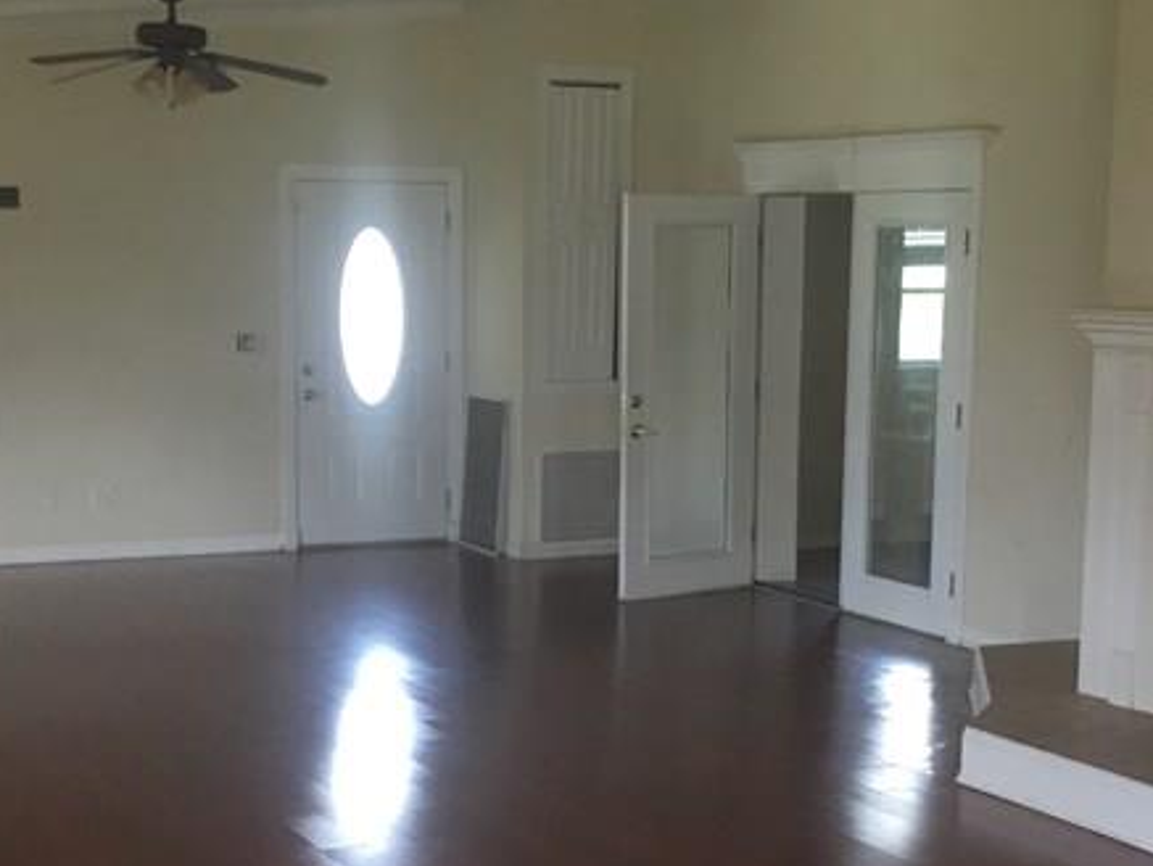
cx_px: 522
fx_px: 2266
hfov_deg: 28.5
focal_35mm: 68
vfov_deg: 21.5
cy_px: 626
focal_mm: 4.15
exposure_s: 1/33
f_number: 2.2
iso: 50
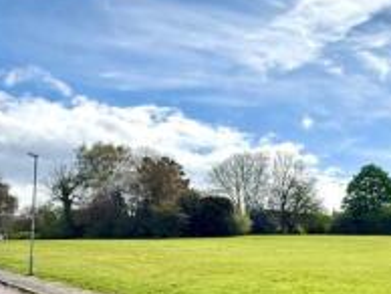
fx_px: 475
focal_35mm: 42
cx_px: 283
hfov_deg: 43.6
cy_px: 257
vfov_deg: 32.9
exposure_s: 1/3125
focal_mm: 2.22
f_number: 2.2
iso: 50
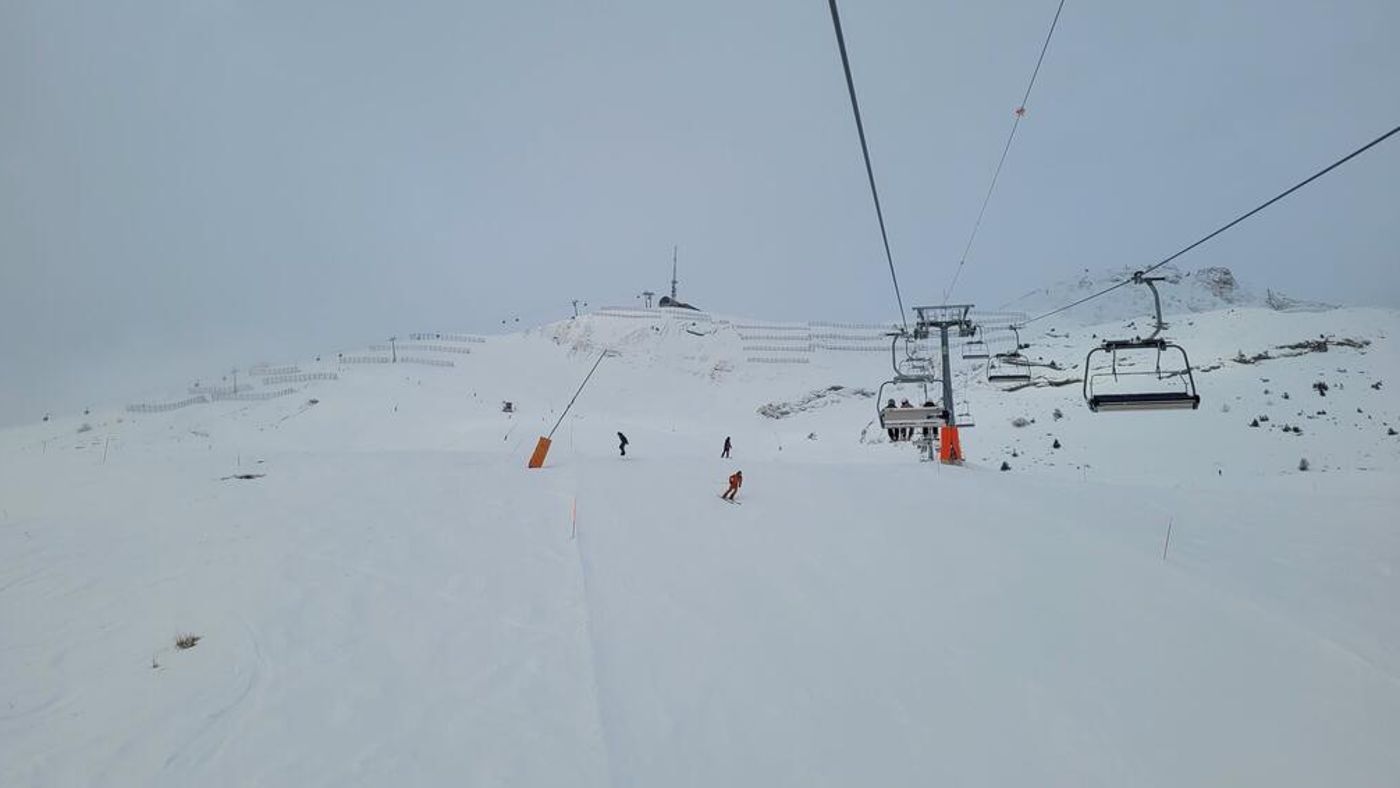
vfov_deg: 40.1
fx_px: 1077
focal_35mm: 29
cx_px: 692
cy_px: 335
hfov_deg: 66.1
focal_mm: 5.4
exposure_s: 1/2122
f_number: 1.8
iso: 40
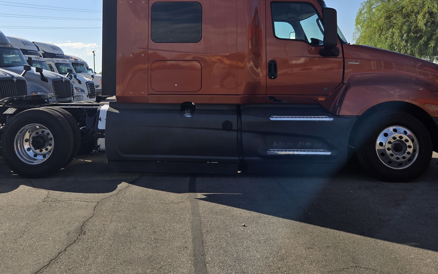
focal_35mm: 34
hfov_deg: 56.5
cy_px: 64
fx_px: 406
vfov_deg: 36.3
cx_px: 192
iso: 25
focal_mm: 5.4
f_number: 1.8
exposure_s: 1/1601
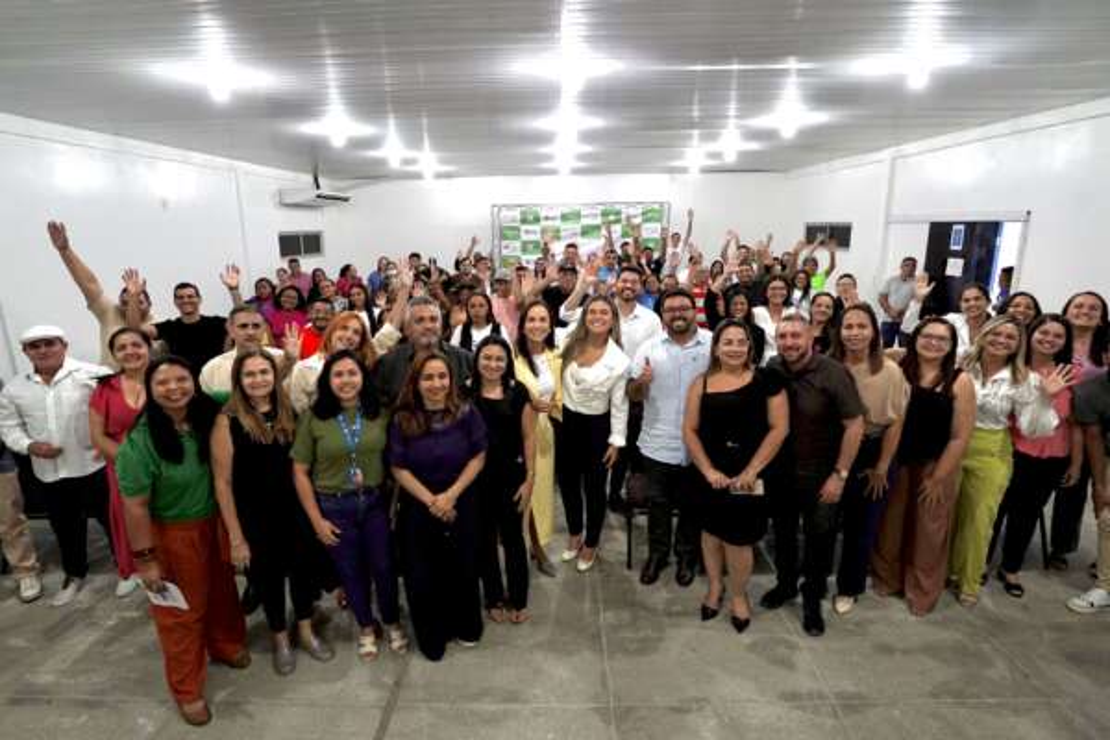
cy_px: 370
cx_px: 555
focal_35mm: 16
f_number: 4
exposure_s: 1/80
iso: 1250
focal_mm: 16
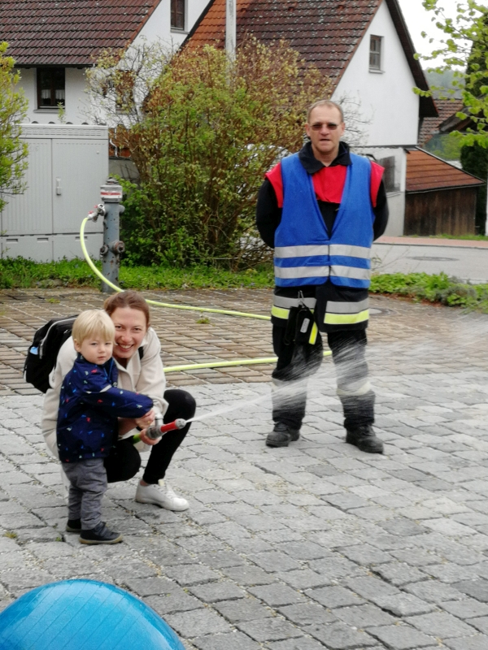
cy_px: 325
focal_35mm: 64
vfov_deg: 30.3
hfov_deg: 22.9
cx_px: 244
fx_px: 1203
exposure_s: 1/215
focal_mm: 3.95
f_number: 2.2
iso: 50
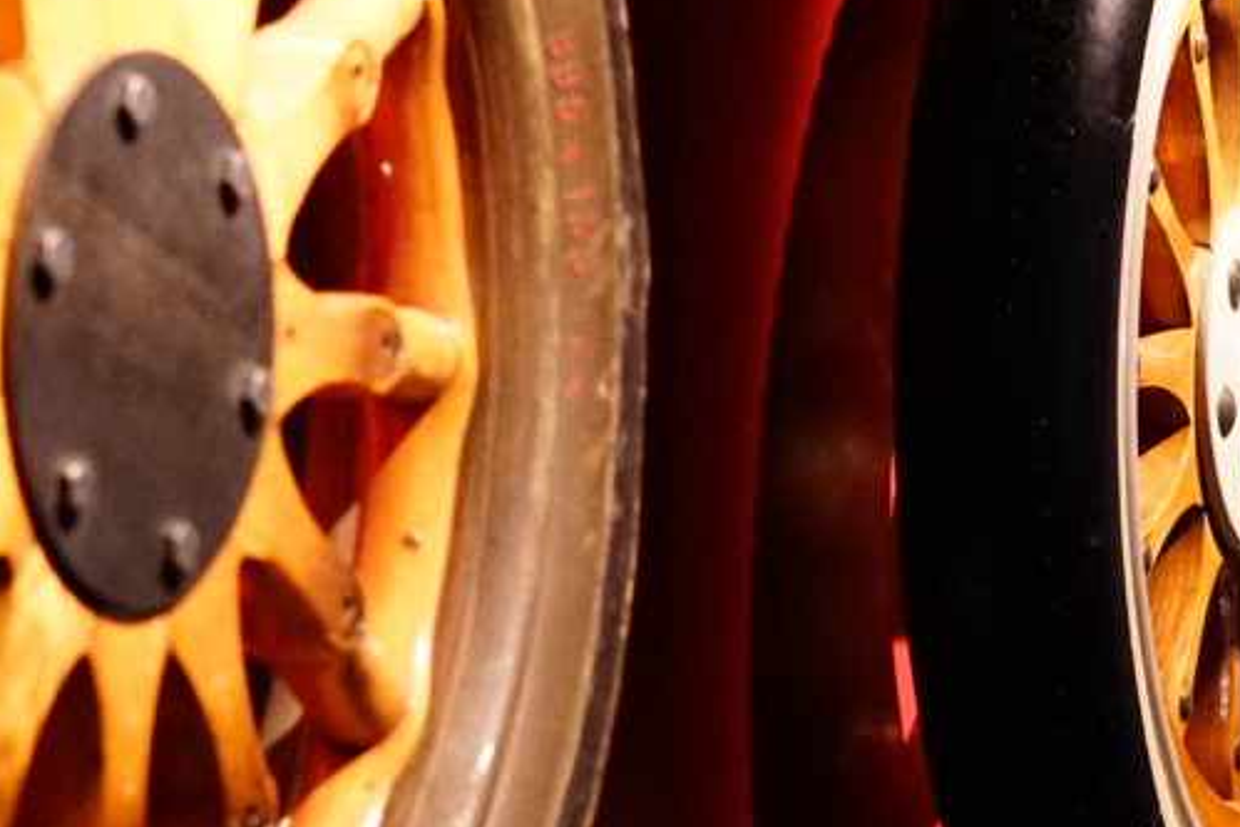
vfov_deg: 8.5
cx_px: 1131
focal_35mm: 162
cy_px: 507
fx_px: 5581
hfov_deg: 12.6
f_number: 2.8
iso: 4000
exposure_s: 1/60
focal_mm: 50
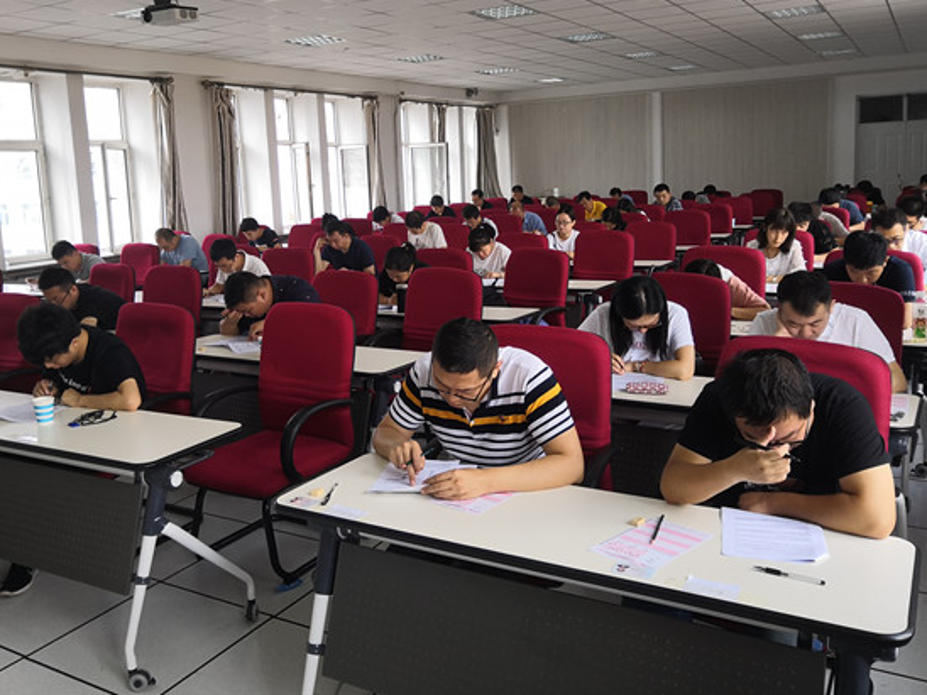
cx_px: 413
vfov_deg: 44.0
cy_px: 287
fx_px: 857
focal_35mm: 32
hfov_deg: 56.7
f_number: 1.8
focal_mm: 3.95
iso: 64
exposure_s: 1/100
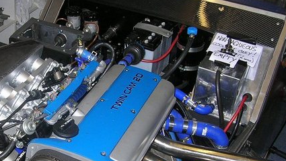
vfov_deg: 20.2
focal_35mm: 59
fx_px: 447
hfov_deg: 35.2
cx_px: 101
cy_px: 124
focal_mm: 6
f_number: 2.7
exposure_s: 1/60.1
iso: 50
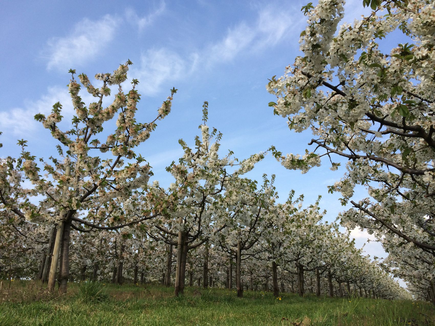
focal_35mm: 30
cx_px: 218
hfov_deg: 60.0
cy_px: 163
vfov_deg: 46.8
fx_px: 377
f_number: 2.2
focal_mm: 4.12
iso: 32
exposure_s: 1/1325
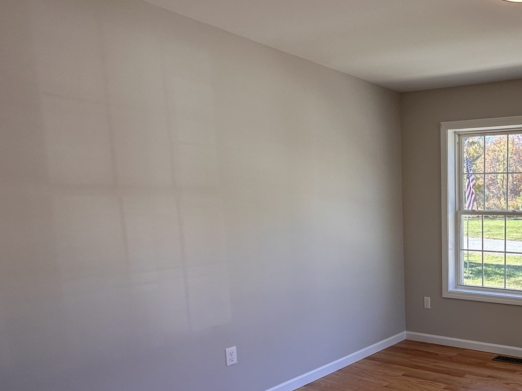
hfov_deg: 50.2
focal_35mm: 30
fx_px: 452
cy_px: 262
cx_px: 506
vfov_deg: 46.0
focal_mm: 2.22
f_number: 2.2
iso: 64
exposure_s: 1/120
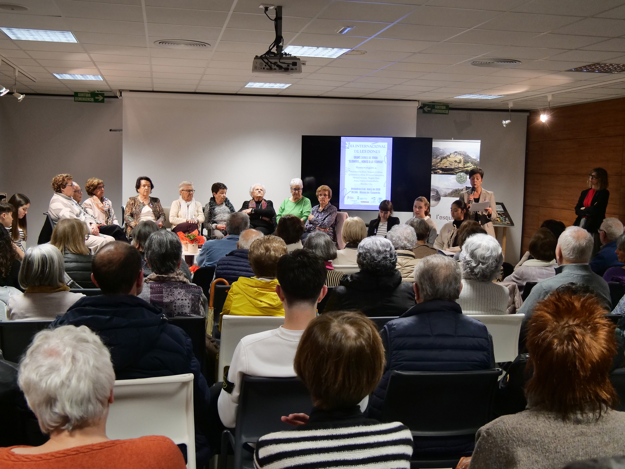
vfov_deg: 36.0
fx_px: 722
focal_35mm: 40
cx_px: 312
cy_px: 234
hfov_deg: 46.8
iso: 1250
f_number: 4.1
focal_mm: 20
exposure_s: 1/60
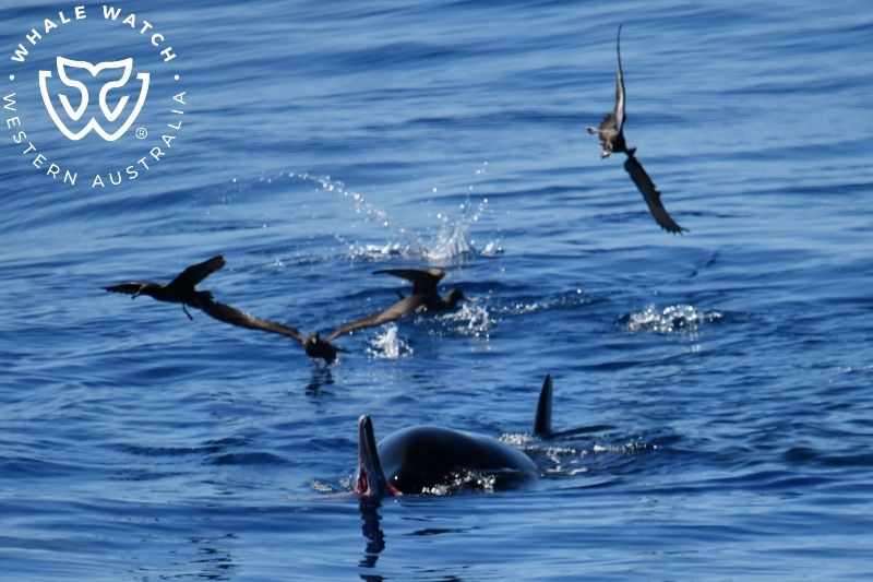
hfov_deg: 3.4
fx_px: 14546
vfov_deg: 2.3
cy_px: 291
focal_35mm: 600
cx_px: 436
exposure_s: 1/8000
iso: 800
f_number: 6.3
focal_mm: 600
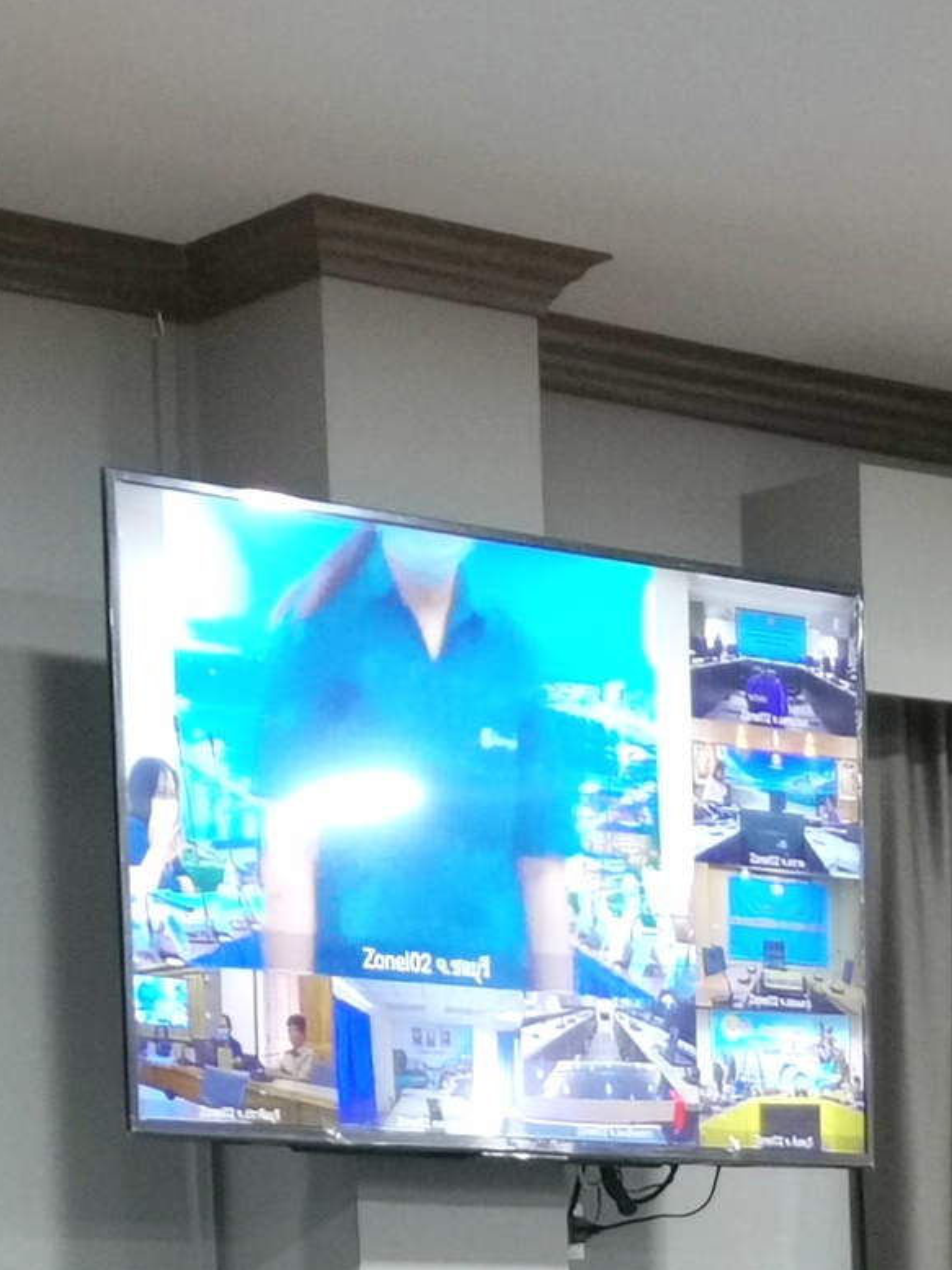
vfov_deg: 13.2
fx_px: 4990
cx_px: 199
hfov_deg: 10.9
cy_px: 2230
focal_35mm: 136
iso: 400
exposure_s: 1/50
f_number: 1.8
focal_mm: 5.58
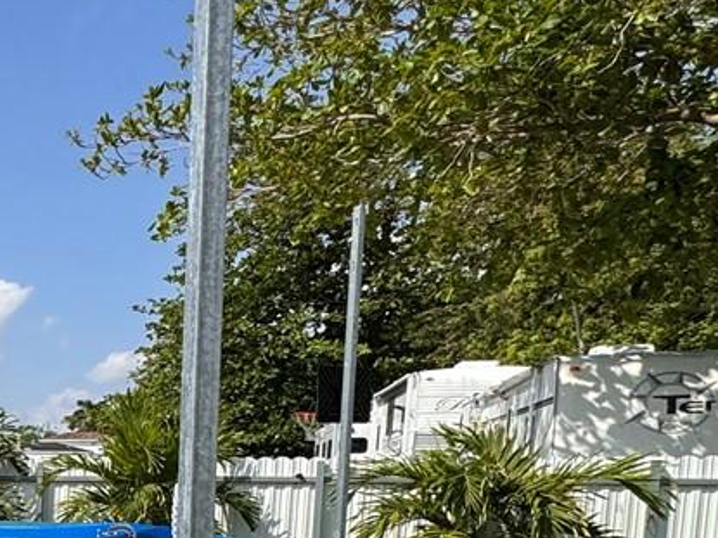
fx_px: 1120
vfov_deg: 25.0
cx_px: -346
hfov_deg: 26.4
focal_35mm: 54
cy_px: 604
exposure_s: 1/2083
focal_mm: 2.22
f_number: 2.2
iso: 50
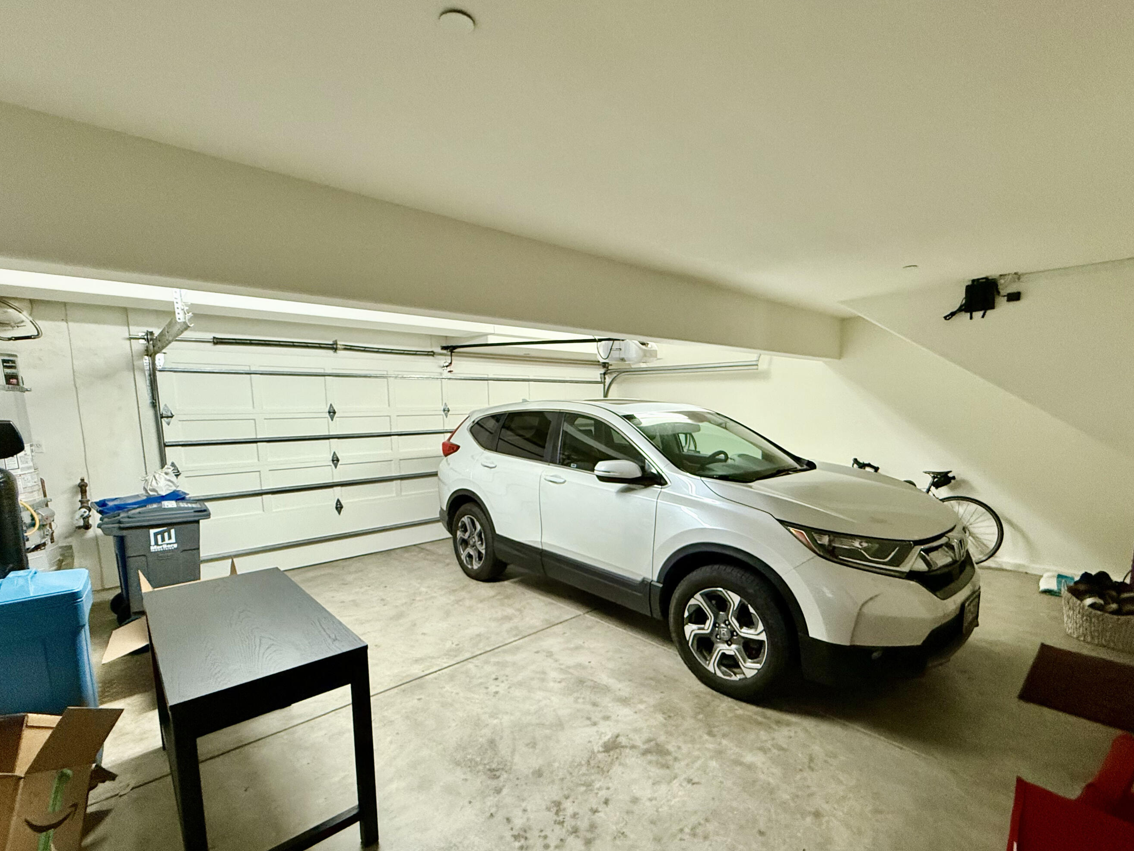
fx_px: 524
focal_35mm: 16
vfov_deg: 77.8
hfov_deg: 94.5
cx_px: 578
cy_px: 474
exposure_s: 1/60
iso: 400
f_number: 2.2
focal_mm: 2.22
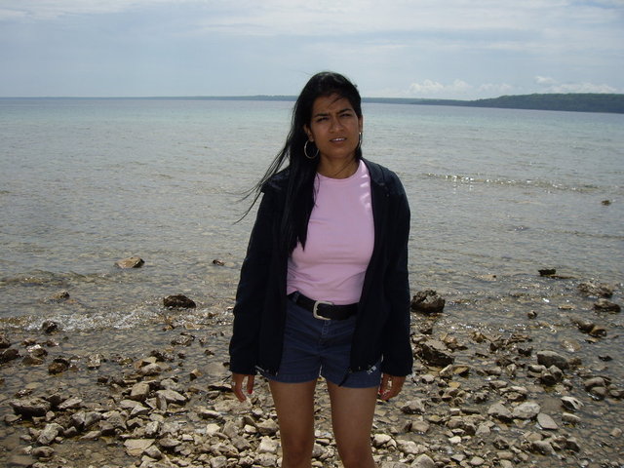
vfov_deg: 37.7
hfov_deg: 49.0
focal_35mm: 38
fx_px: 685
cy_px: 234
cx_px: 312
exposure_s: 1/800
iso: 50
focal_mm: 6.2
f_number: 4.3
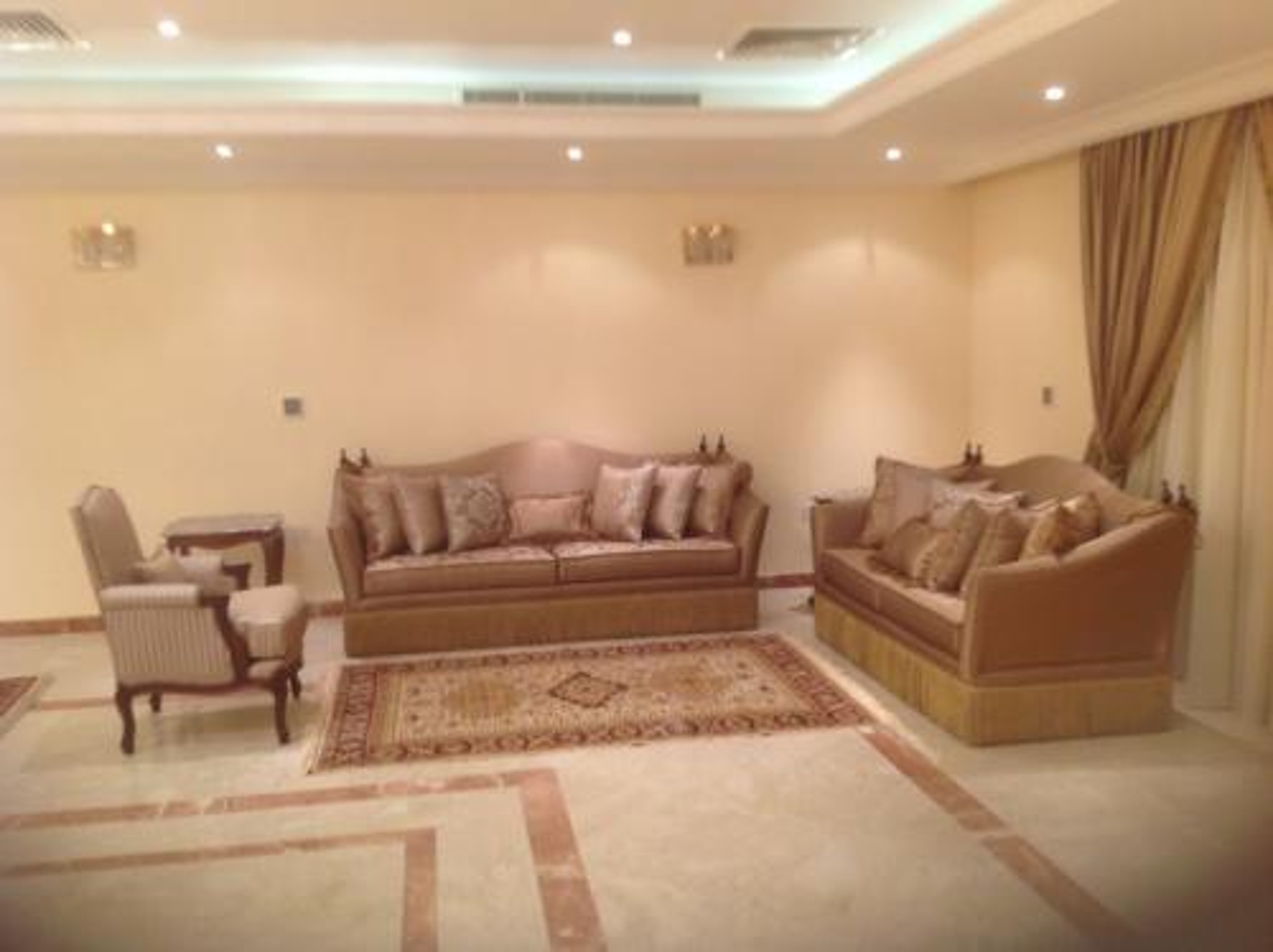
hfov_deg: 52.7
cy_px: 476
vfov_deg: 40.6
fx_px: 1286
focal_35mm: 35
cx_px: 636
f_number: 2.4
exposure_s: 1/20
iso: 80
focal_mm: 4.28
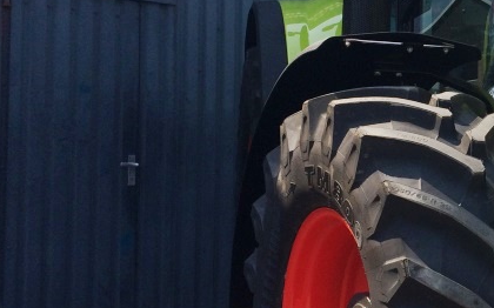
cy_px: 118
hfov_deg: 25.4
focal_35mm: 75
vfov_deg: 17.3
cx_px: 553
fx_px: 1009
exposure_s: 1/1282
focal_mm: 4.15
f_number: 2.2
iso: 32
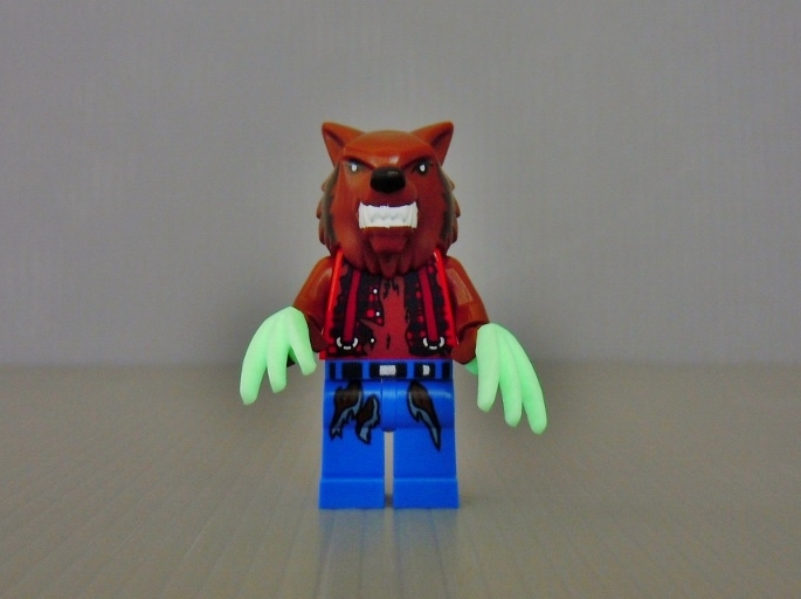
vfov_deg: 46.7
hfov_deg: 60.0
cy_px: 300
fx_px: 693
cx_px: 400
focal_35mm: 30
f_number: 3.5
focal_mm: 5.4
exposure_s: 2
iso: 100
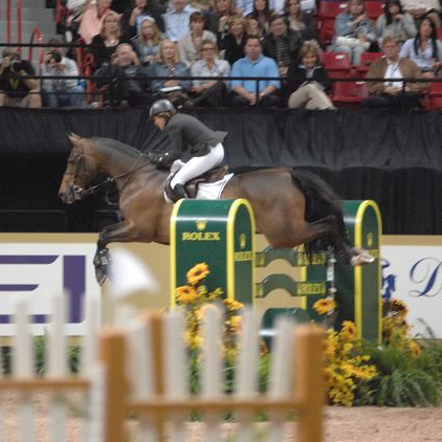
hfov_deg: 4.5
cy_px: 220
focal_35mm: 386
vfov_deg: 4.5
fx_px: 5576
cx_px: 149
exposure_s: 1/320
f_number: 2.8
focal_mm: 200
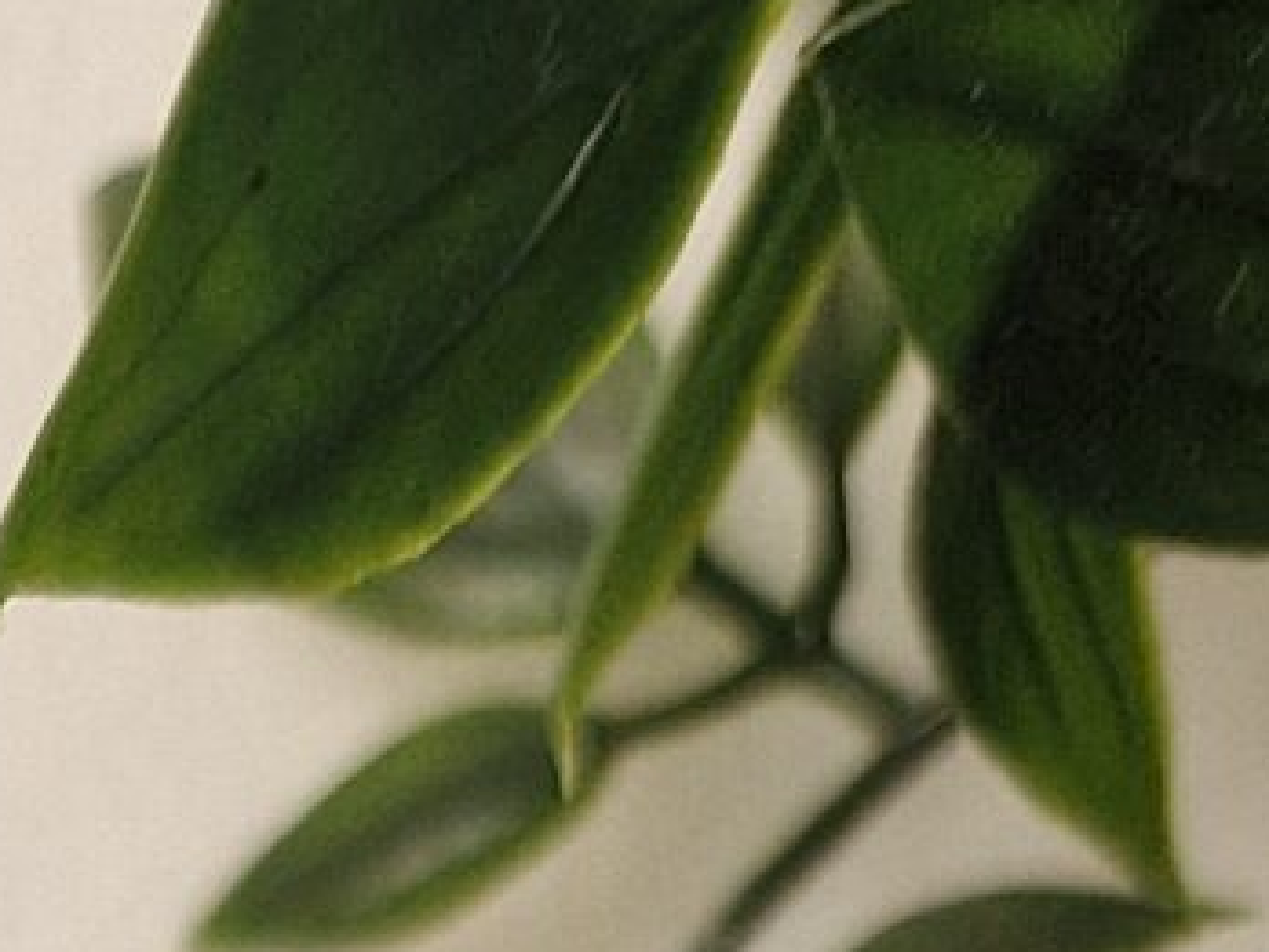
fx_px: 6195
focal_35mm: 169
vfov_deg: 6.2
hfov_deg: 10.4
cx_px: -1568
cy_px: 4465
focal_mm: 5.4
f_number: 1.8
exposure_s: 1/304
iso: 50
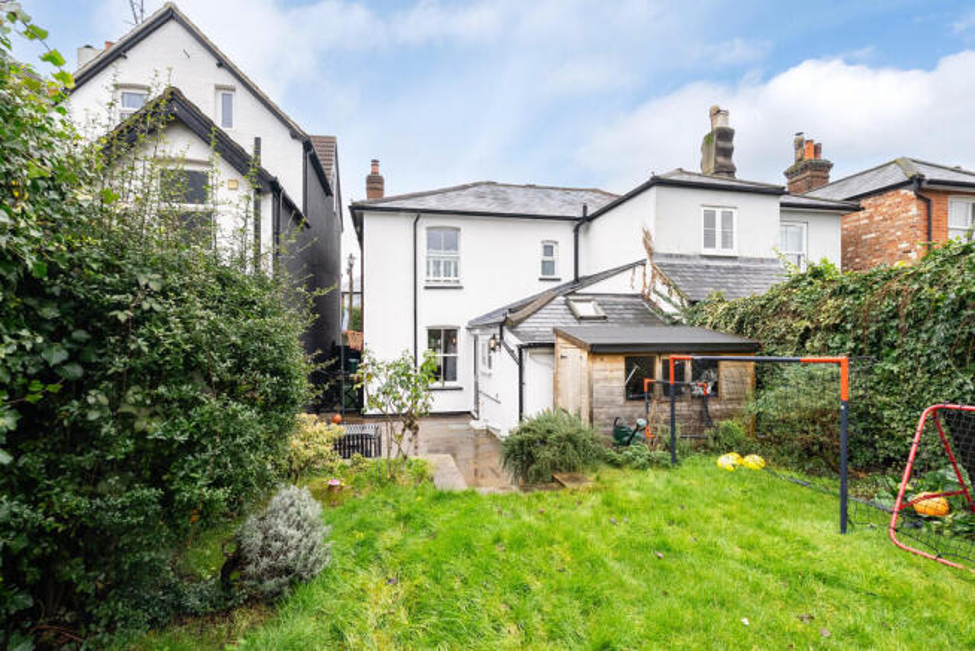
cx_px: 488
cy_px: 326
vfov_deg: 69.0
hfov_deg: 91.6
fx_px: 474
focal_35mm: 18
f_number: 7.1
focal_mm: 17.5
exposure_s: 1/400
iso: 2000
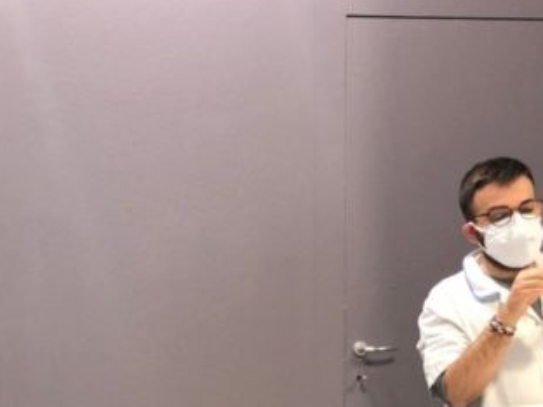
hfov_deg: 27.4
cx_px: 77
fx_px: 1082
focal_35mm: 69
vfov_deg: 20.5
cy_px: 421
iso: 50
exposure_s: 1/17
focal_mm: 4
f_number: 1.8
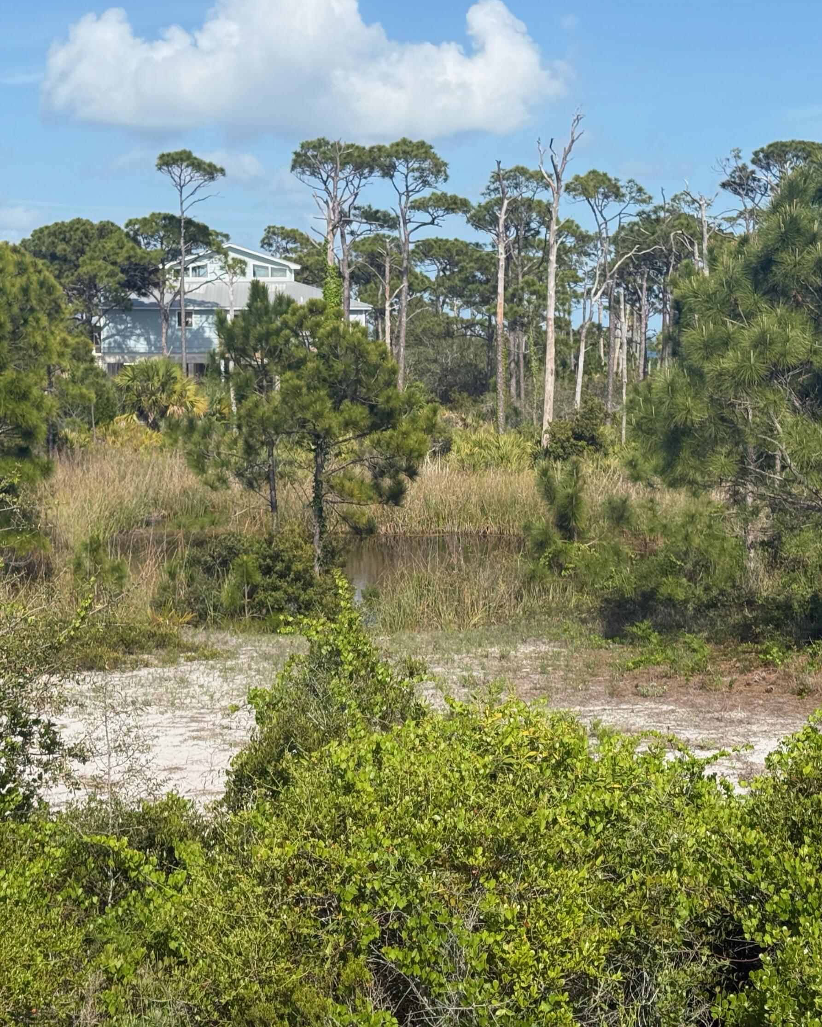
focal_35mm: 63
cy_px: 510
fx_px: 1916
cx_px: 418
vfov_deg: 30.0
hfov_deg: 24.2
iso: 80
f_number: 1.78
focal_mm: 6.76
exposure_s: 1/4329
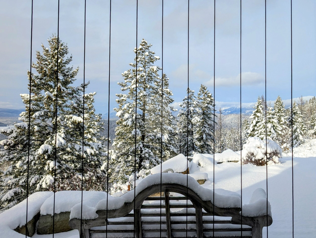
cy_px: 119
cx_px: 158
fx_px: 219
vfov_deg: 56.9
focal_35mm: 24
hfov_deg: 71.5
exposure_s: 1/794
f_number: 1.68
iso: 21
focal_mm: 6.9
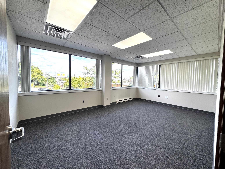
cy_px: 84
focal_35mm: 14
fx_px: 91
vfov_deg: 85.7
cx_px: 112
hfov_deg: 102.1
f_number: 2.2
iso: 80
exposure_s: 1/120
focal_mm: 2.22
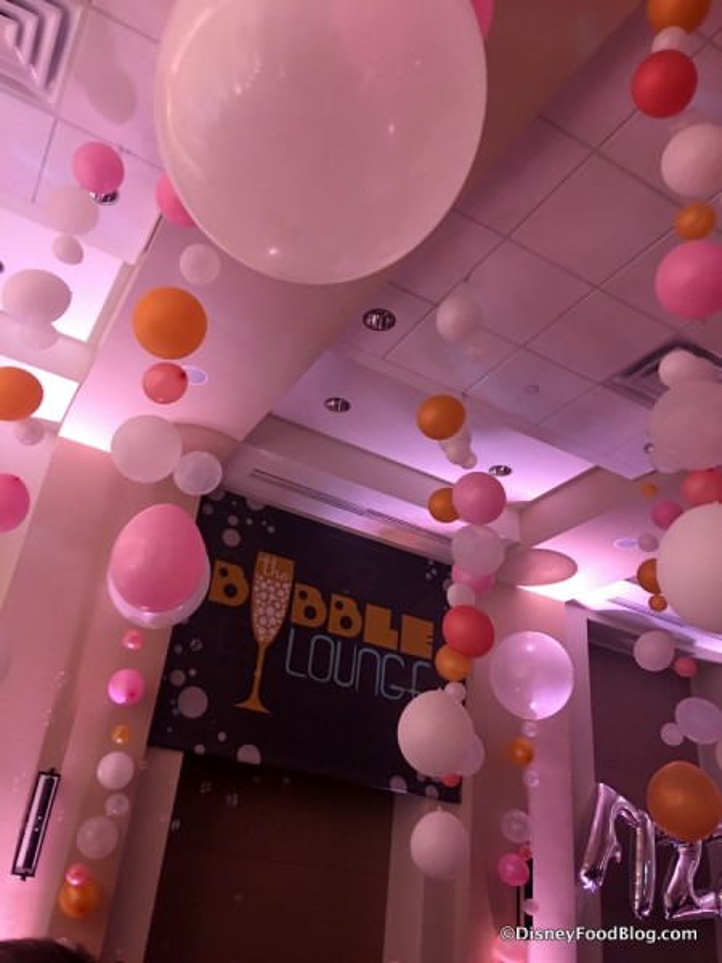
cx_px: 361
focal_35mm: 29
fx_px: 806
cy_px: 482
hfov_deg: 48.2
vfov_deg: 61.7
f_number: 2.2
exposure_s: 1/4
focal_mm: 4.15
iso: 50
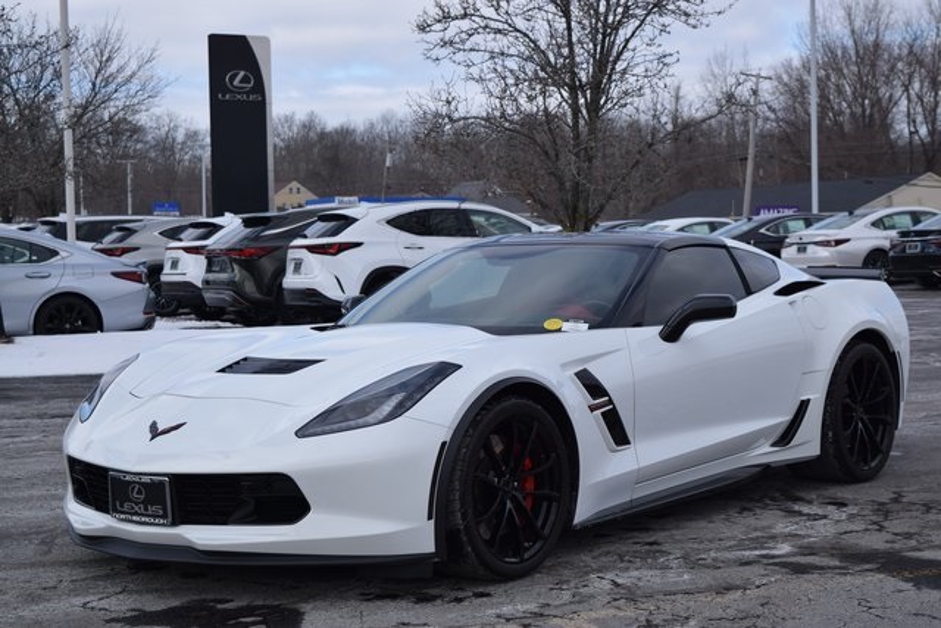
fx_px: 1765
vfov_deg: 20.2
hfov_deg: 29.9
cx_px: 470
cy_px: 314
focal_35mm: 68
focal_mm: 45
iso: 400
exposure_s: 1/1600
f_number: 6.3
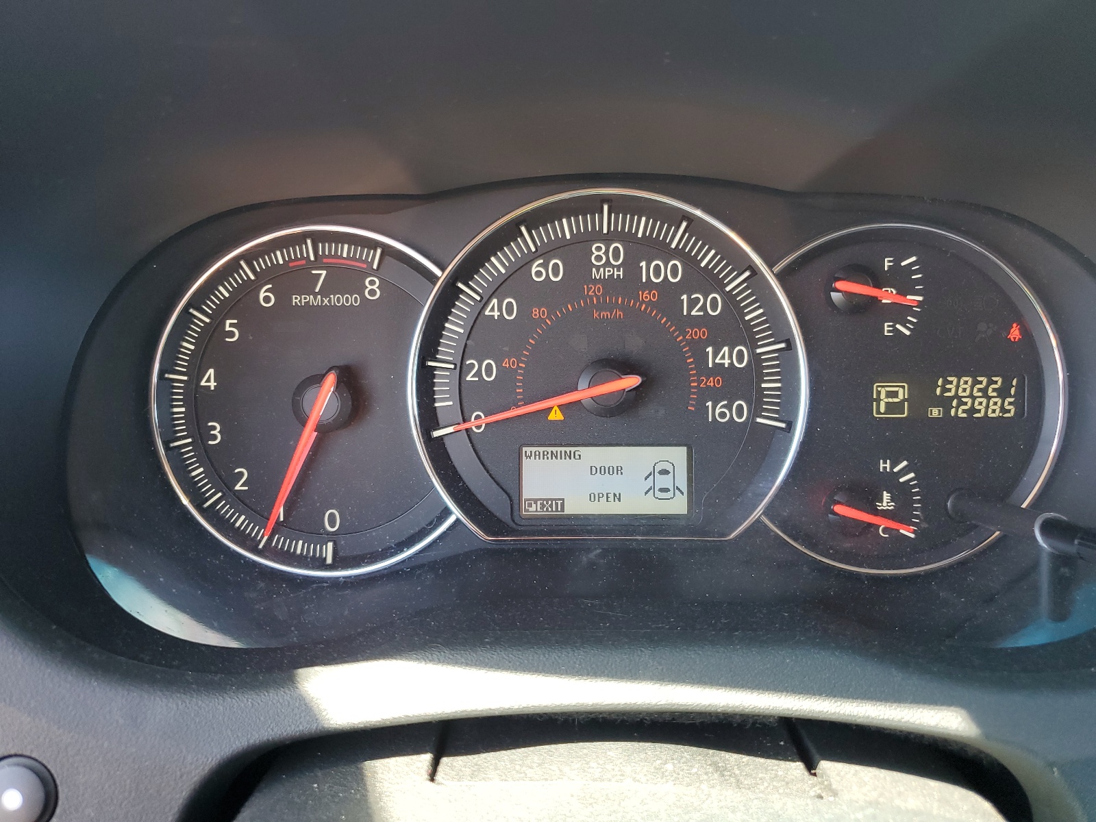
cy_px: 411
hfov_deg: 67.3
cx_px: 548
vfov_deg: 53.1
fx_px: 823
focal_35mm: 26
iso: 62
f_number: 1.5
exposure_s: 1/120
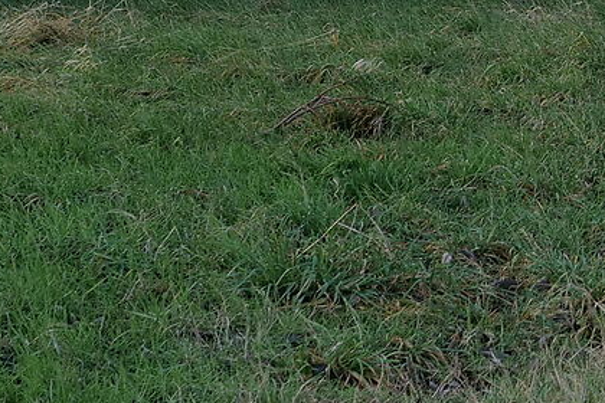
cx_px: 1122
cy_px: -391
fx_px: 4319
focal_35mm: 257
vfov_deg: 5.2
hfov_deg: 7.7
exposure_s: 1/60
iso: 320
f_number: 6.3
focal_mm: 45
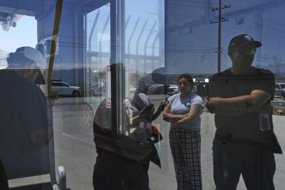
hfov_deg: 54.4
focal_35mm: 35
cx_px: 142
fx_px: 277
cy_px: 95
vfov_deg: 37.9
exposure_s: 1/320
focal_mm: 35
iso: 100
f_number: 6.3
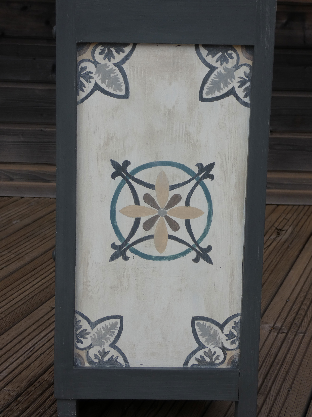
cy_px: 208
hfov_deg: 18.2
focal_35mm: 81
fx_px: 973
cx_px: 156
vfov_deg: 24.1
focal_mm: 14.5
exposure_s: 1/320
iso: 80
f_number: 4.5
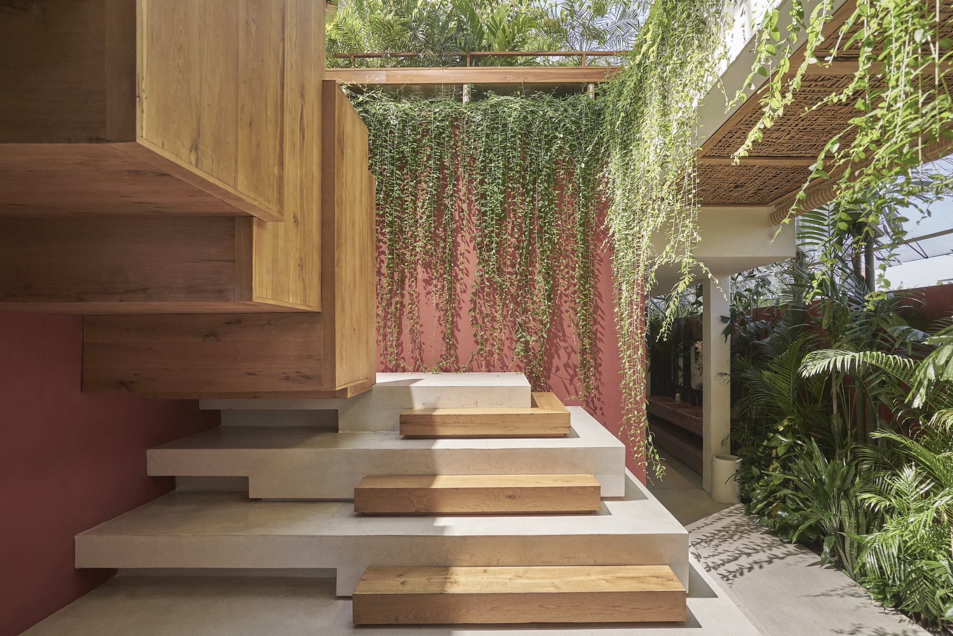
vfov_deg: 67.4
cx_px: 476
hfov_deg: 90.0
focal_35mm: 18
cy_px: 318
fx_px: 477
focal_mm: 18
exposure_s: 1/250
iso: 250
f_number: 5
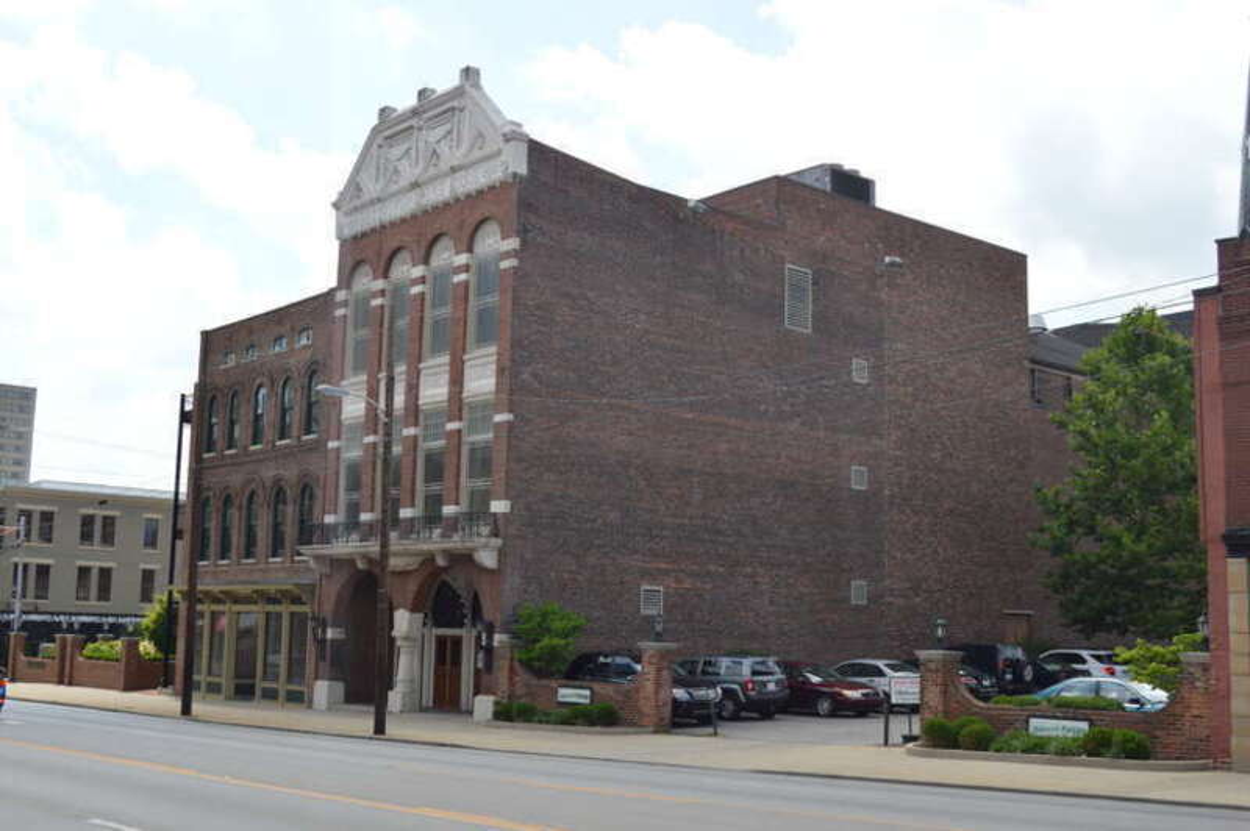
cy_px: 416
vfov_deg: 34.2
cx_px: 625
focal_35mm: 39
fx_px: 1353
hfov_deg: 49.6
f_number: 9
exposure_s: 1/200
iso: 100
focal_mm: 26
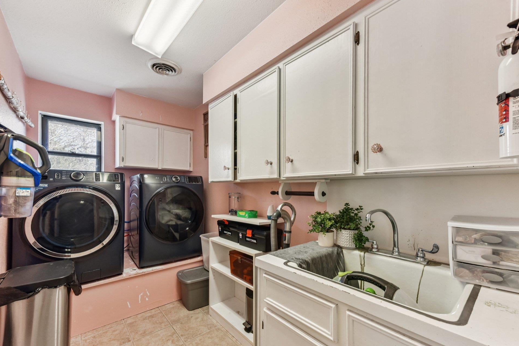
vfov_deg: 77.2
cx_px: 258
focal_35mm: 15
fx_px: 216
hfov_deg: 100.4
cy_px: 183
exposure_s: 1/15
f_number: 8
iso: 500
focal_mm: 14
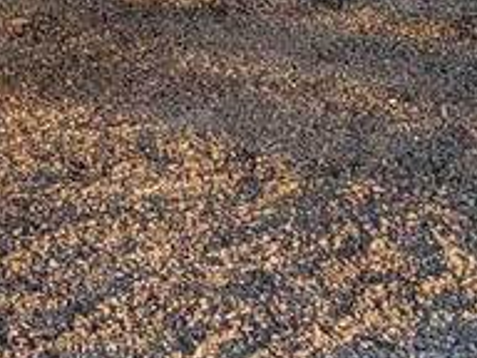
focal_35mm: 173
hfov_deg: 11.1
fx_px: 2384
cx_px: -179
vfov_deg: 8.4
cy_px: -204
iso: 40
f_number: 1.8
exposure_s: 1/415
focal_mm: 5.4
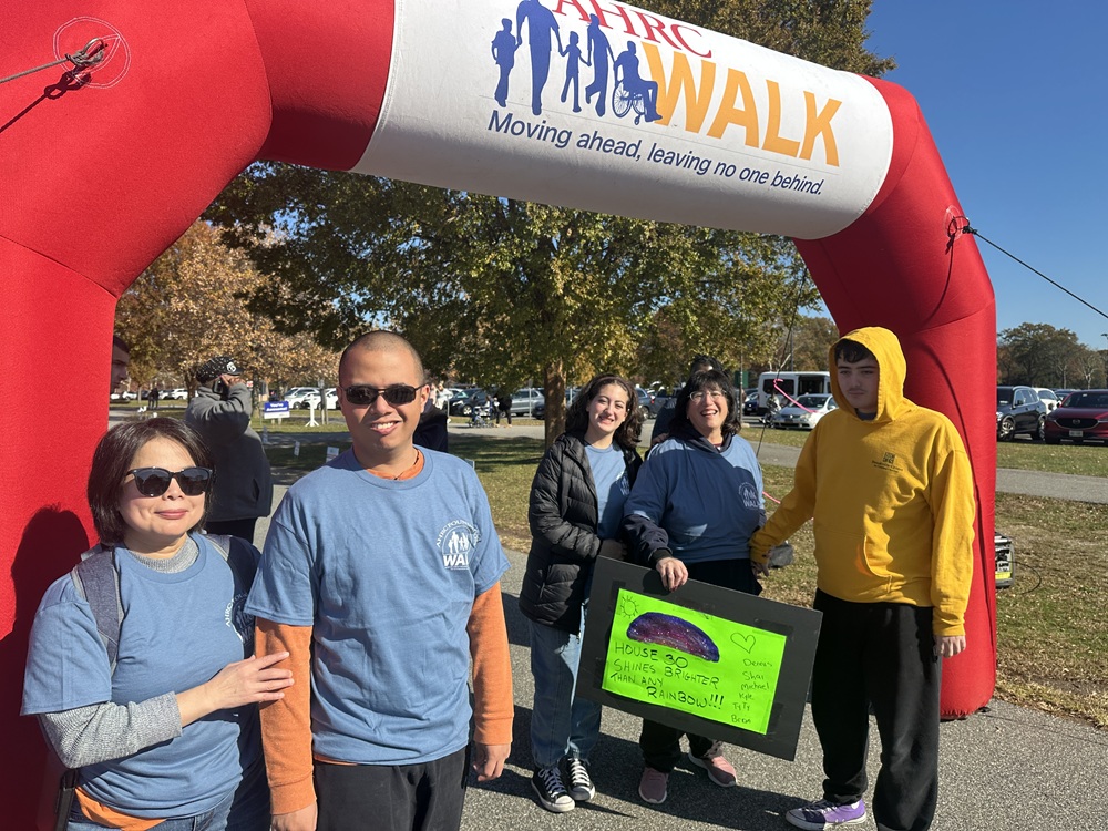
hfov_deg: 71.6
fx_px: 768
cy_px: 416
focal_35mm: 24
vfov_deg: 56.8
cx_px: 554
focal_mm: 6.86
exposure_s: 1/2967
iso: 80
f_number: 1.78
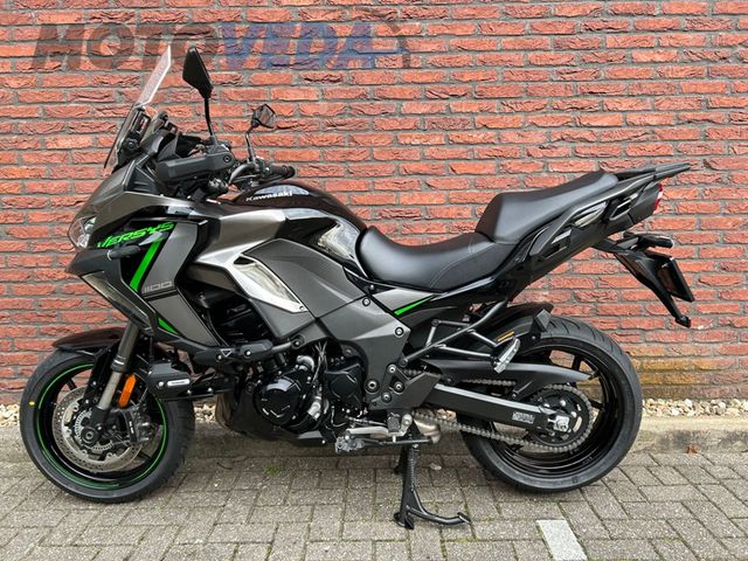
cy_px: 280
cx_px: 374
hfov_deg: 67.3
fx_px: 562
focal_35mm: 26
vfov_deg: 53.1
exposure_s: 1/137
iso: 40
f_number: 1.5
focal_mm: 5.7
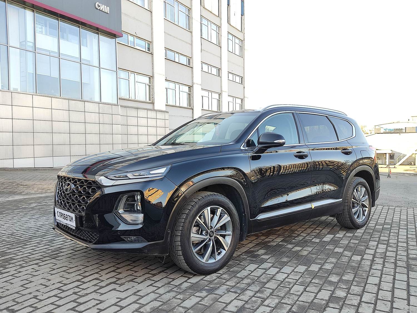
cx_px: 208
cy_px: 156
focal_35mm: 28
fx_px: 337
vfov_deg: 49.7
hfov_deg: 63.4
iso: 56
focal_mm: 4.71
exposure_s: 1/120
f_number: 1.79
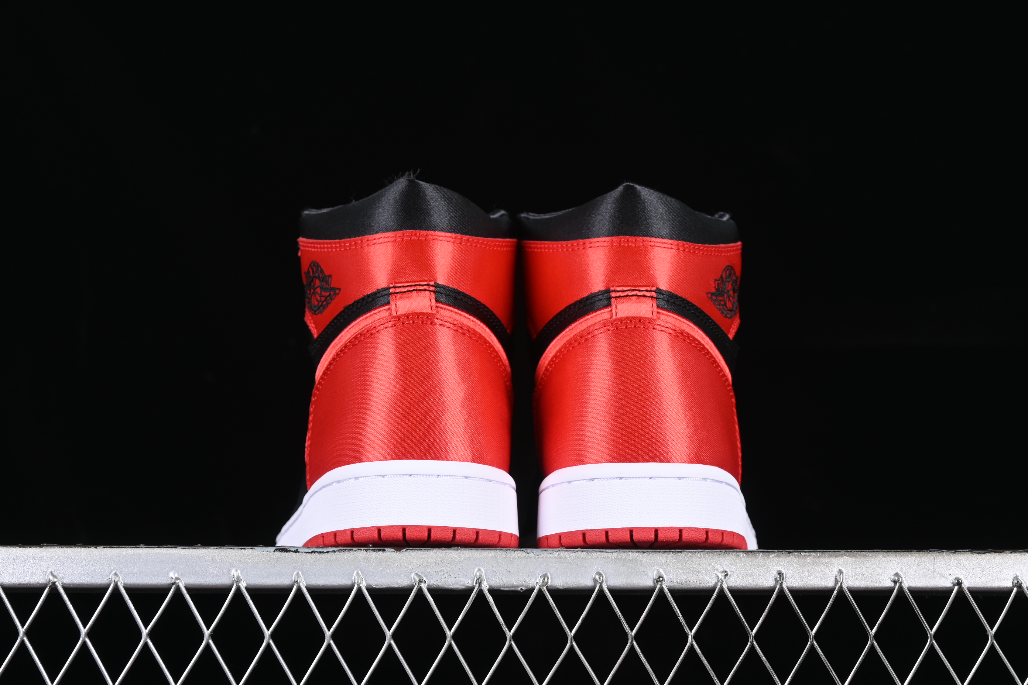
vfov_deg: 18.2
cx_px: 514
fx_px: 2141
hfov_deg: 27.0
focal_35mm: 75
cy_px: 342
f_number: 7.1
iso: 160
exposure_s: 1/60
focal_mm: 50
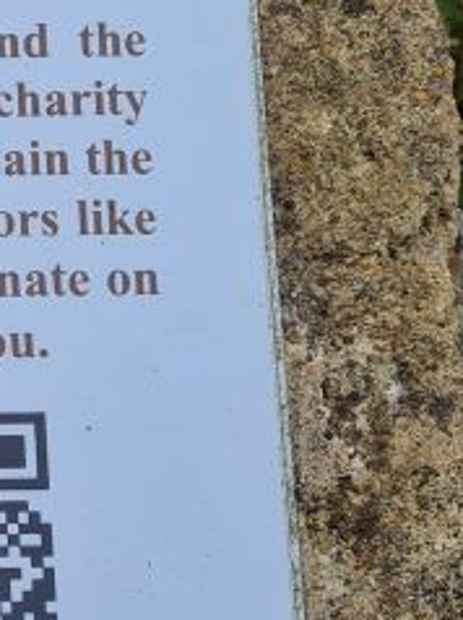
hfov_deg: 11.8
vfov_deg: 18.9
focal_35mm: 104
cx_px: -619
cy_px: 361
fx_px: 1858
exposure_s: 1/438
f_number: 1.8
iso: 50
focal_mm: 5.4
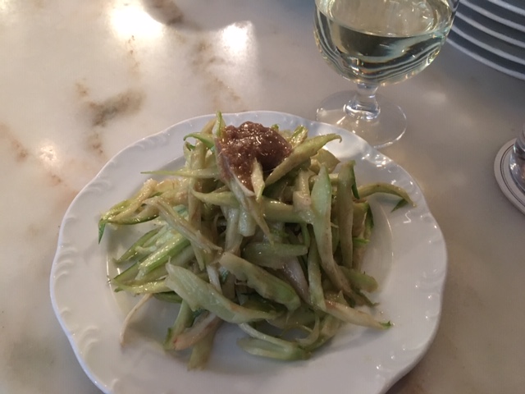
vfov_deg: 48.2
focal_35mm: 29
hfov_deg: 61.7
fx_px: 440
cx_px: 262
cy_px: 197
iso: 400
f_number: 2.2
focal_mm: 4.15
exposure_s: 1/15
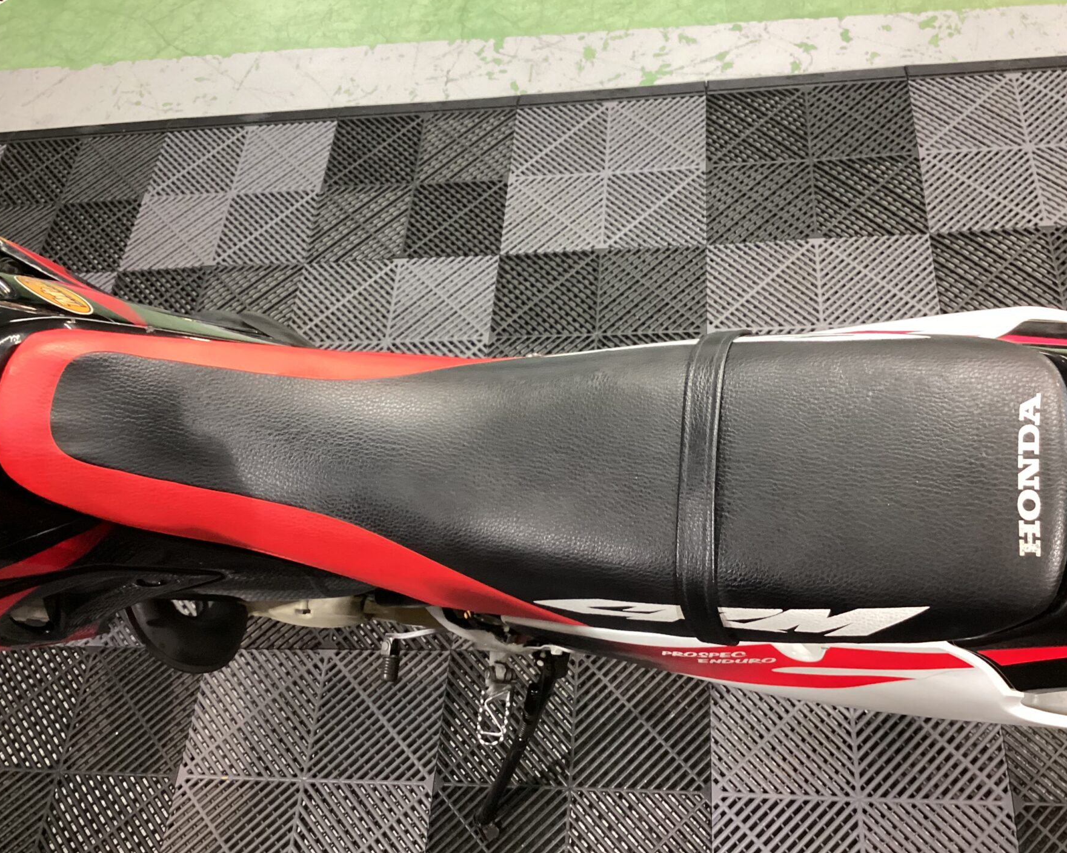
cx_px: 555
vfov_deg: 44.5
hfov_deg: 54.2
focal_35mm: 33
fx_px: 1042
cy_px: 433
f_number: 2.4
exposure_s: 1/40
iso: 250
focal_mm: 3.3
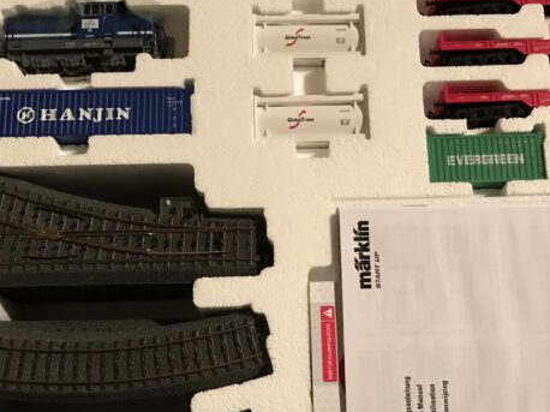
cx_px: 317
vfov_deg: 30.8
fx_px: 746
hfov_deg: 40.3
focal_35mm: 47
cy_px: 233
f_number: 1.8
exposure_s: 1/6
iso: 100
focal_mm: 3.99
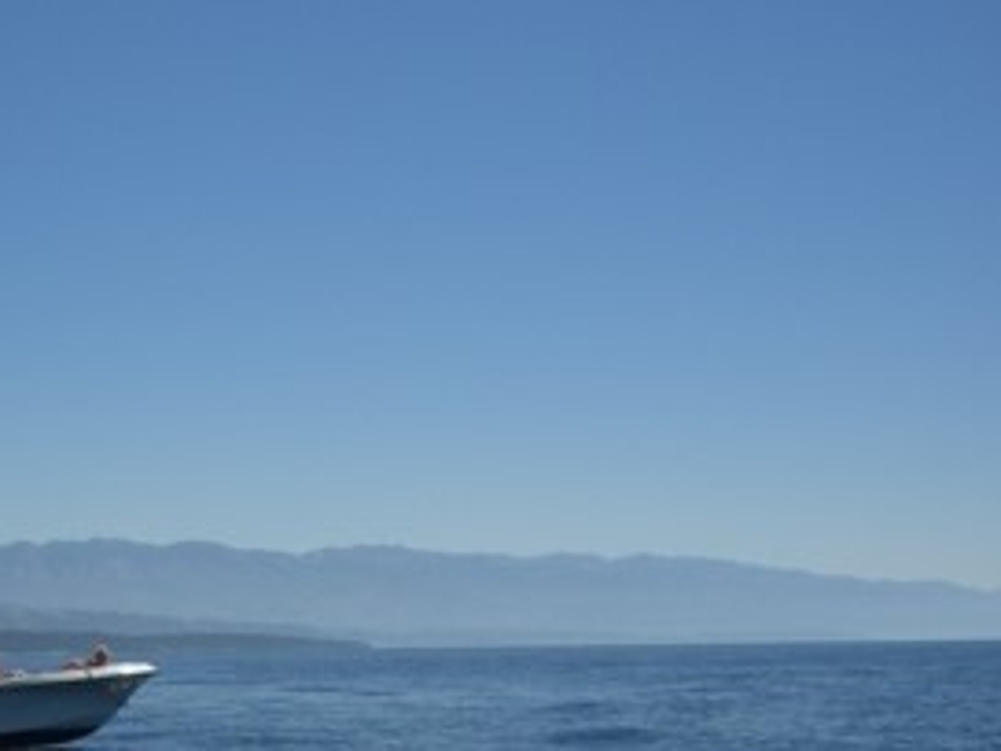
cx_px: 177
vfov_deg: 21.7
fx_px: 1937
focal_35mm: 67
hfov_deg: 28.3
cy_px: 593
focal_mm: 6.2
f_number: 4.3
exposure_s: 1/1250
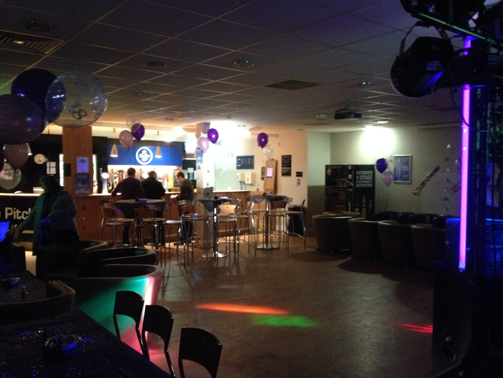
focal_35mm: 35
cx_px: 252
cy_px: 189
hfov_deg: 52.6
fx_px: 509
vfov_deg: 40.7
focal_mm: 4.28
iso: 800
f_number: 2.4
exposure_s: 1/15
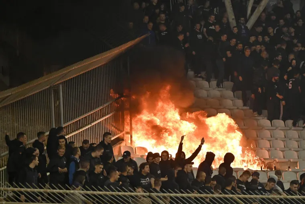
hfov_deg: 12.8
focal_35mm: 160
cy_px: 102
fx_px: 1356
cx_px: 152
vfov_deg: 8.6
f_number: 2.8
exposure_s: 1/2000
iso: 2000
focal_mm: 160
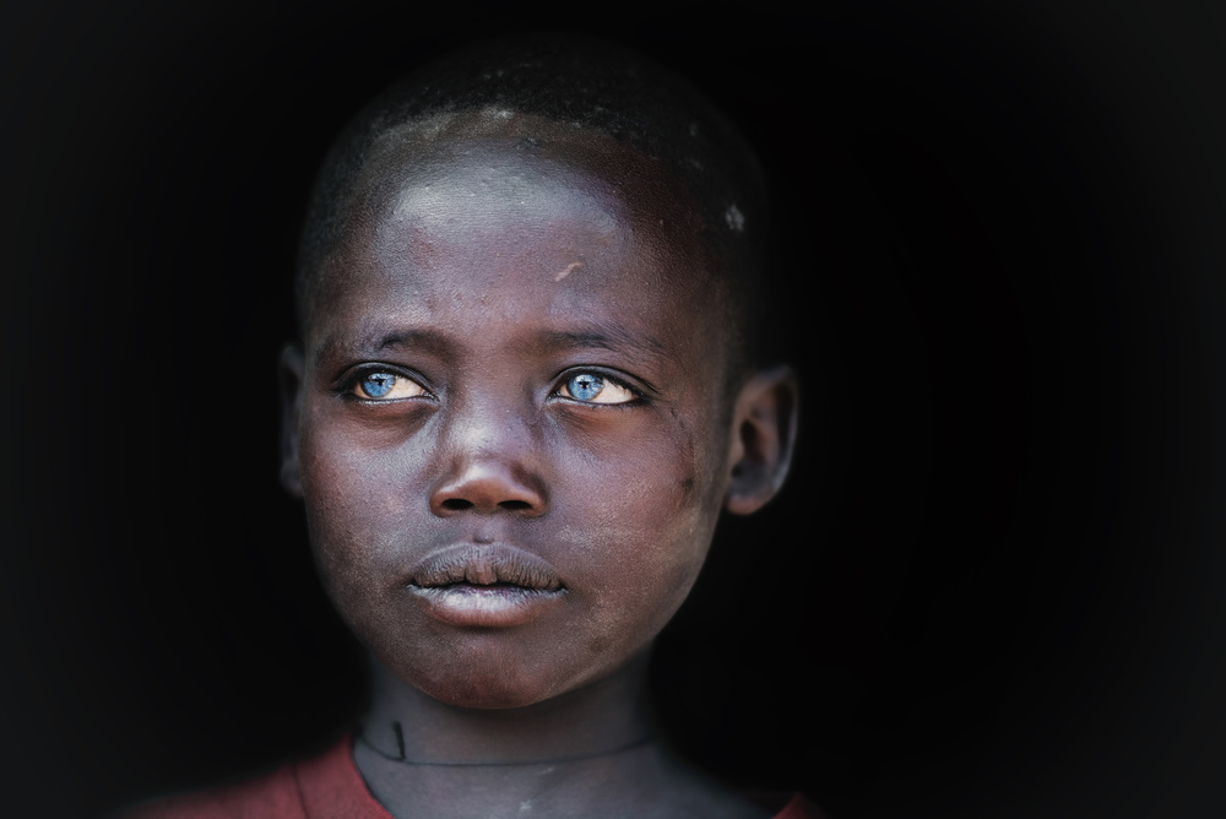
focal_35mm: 200
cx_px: 613
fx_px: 6815
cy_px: 410
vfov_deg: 6.9
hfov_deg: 10.3
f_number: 2.8
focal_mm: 200
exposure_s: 1/200
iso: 500
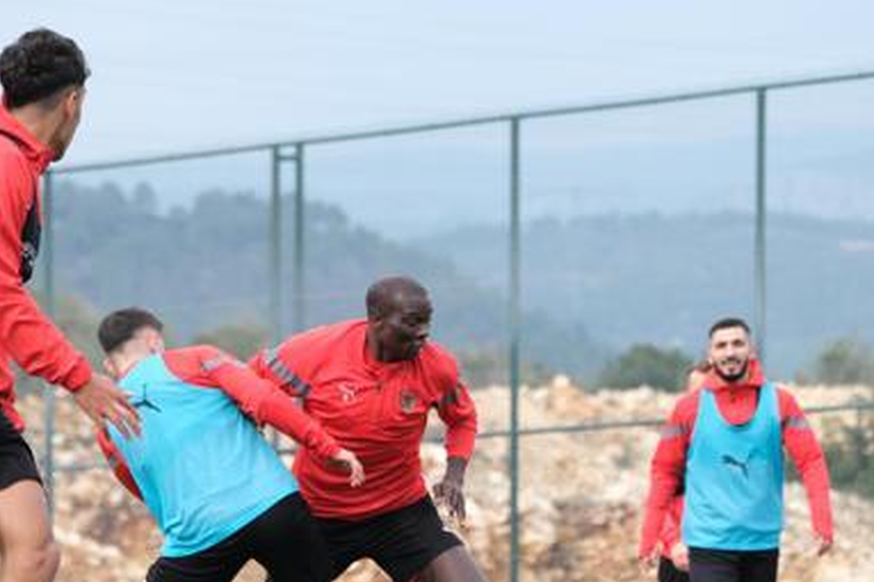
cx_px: 446
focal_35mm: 299
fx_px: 7256
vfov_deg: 4.6
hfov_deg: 6.9
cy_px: 390
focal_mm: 123.8
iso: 320
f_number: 4.6
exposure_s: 1/640
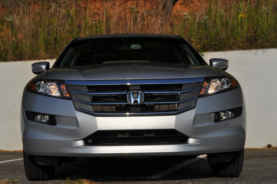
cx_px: 129
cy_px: 97
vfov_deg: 17.9
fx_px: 584
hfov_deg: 26.7
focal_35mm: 76
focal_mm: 46
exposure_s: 1/200
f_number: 20
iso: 200
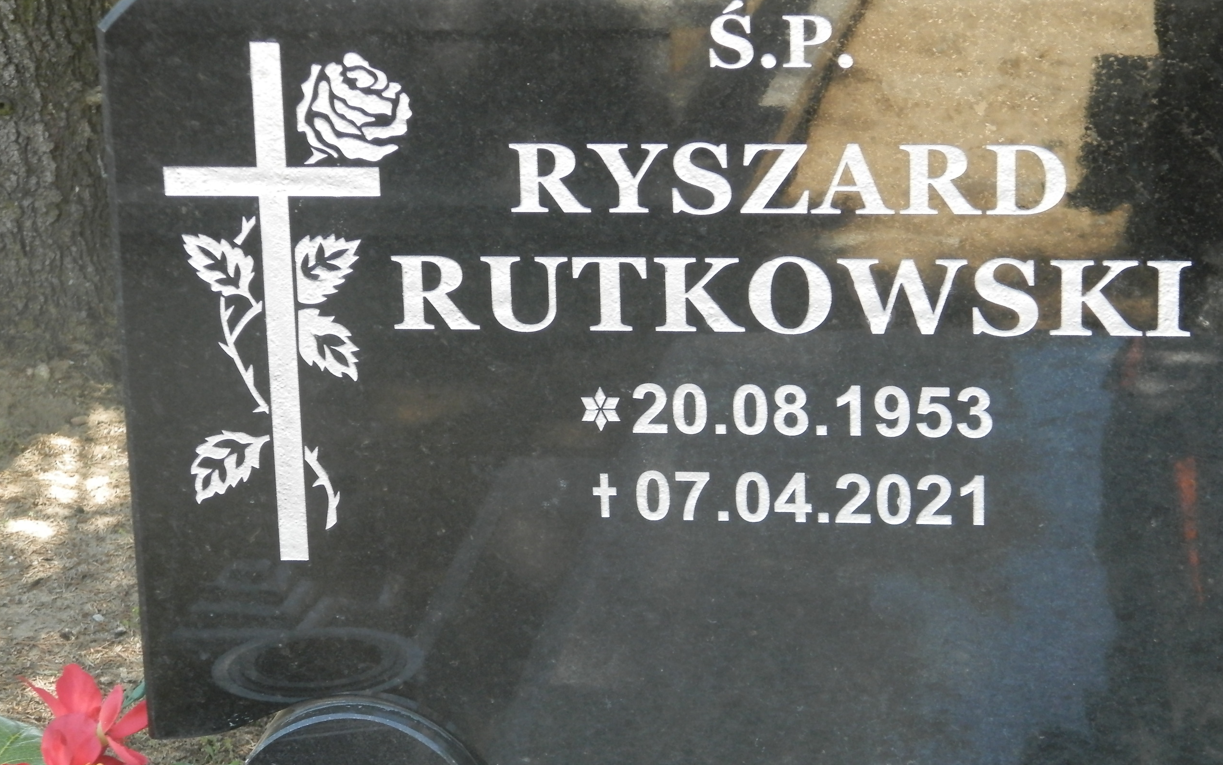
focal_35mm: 113
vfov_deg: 11.6
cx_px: 611
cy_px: 453
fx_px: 3767
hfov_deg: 18.4
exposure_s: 1/80
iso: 200
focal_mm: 19
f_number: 4.5
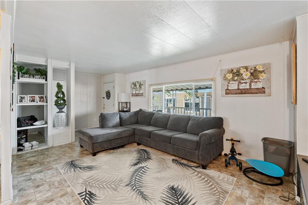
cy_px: 102
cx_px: 154
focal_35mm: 16
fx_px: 137
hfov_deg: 96.8
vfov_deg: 73.7
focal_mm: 16
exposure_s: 2
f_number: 7.1
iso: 250
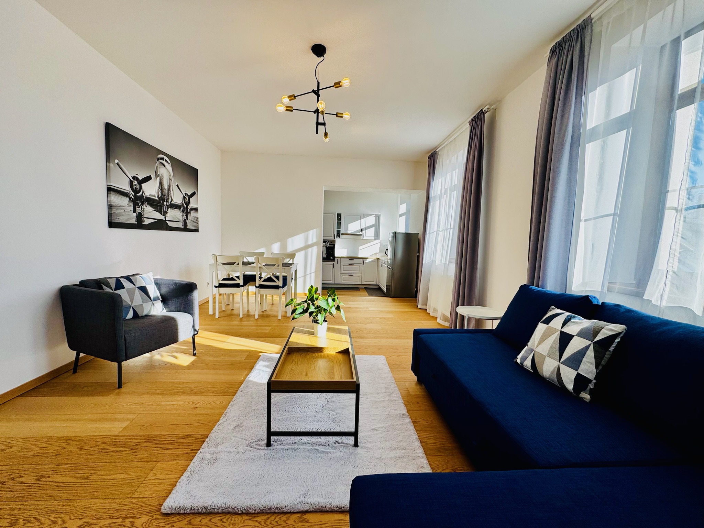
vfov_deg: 85.7
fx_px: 285
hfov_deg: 102.1
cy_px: 264
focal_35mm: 14
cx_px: 352
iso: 40
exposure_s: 1/266
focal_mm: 2.22
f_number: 2.2
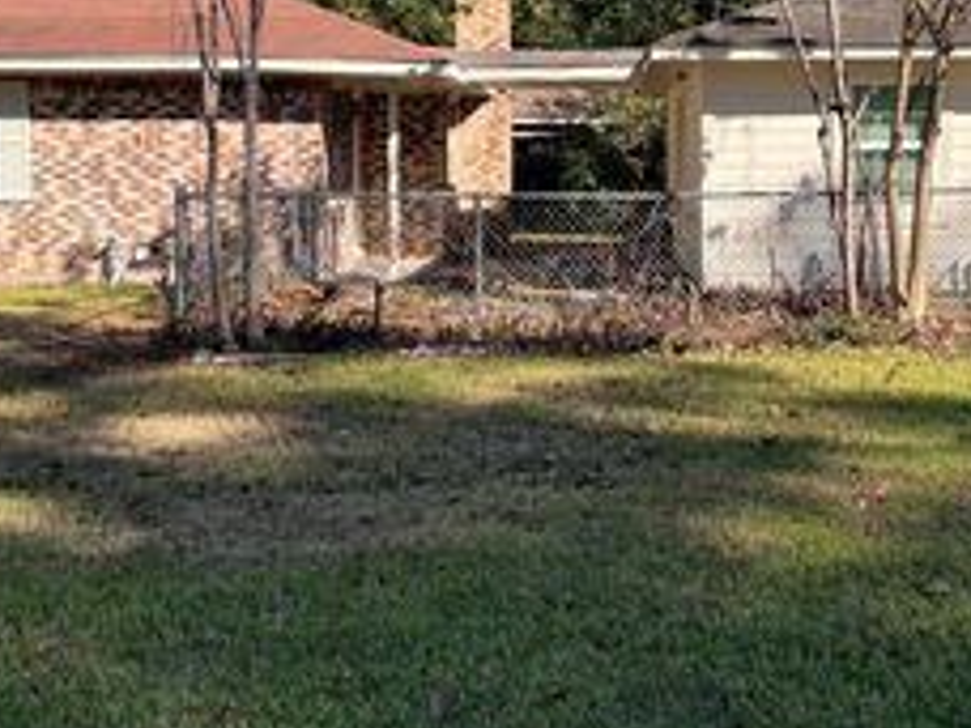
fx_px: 1599
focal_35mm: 57
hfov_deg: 33.5
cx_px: 656
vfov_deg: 25.4
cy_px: 211
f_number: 1.6
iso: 50
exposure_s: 1/1672
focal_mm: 5.1
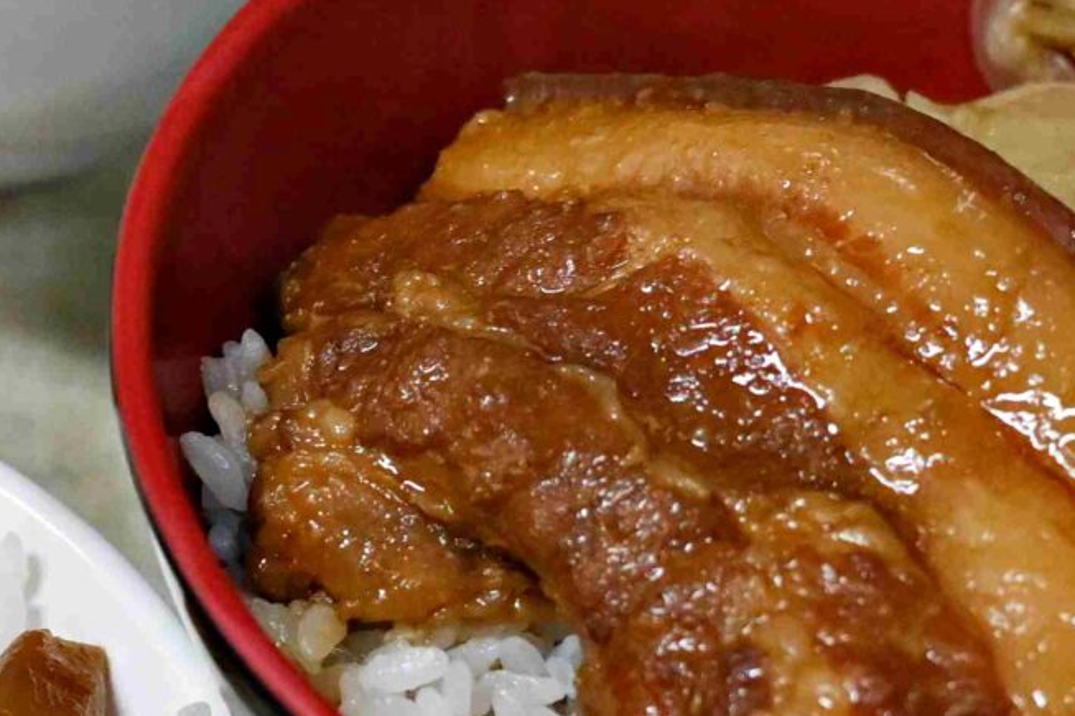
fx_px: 8776
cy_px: 348
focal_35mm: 294
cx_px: -617
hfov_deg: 6.9
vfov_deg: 4.7
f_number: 3.2
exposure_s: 1/200
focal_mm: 50
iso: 1100
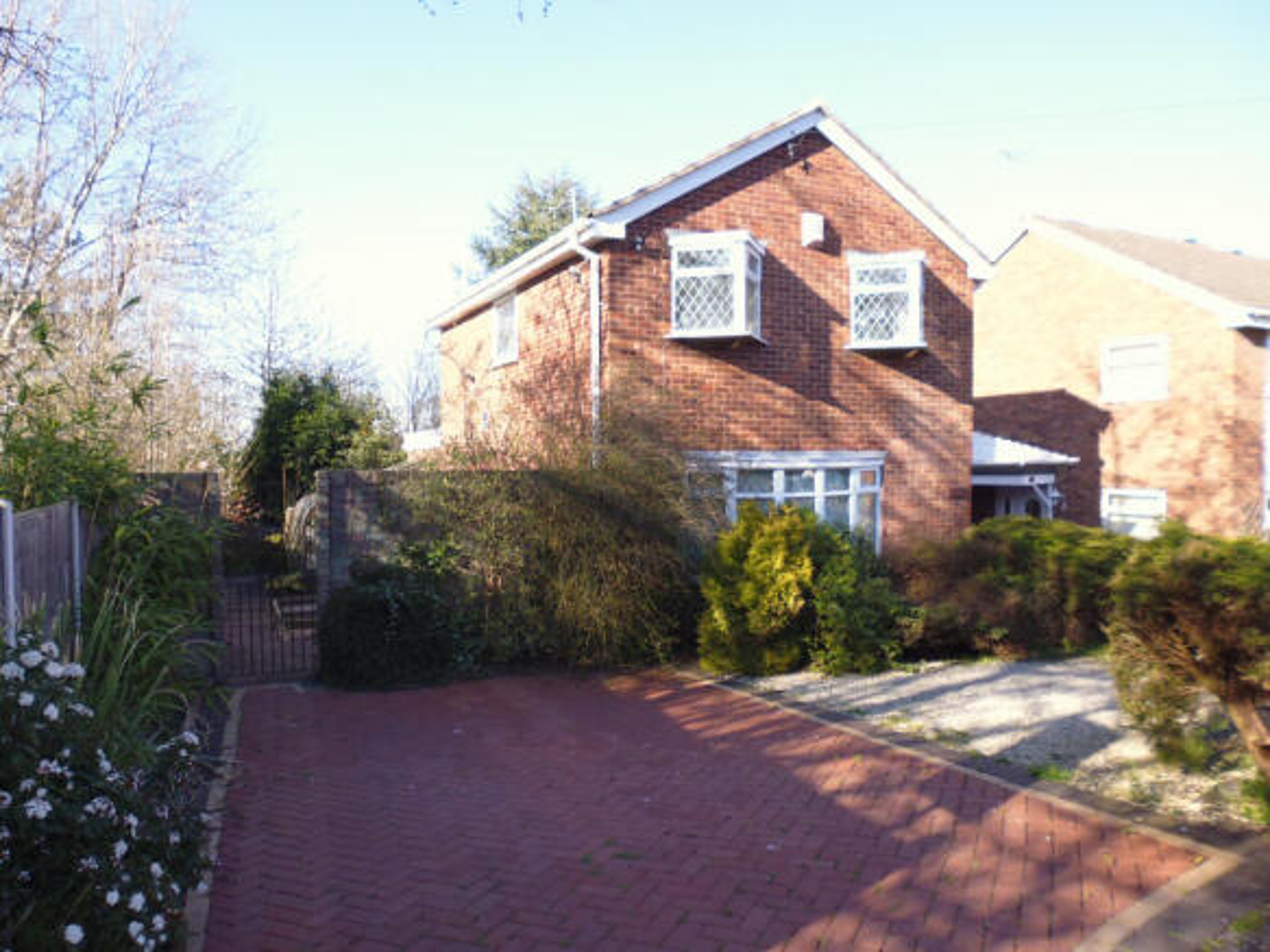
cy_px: 476
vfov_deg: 56.8
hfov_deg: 71.6
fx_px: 880
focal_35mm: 24
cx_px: 635
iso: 100
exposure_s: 1/250
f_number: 2.8
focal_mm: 4.3
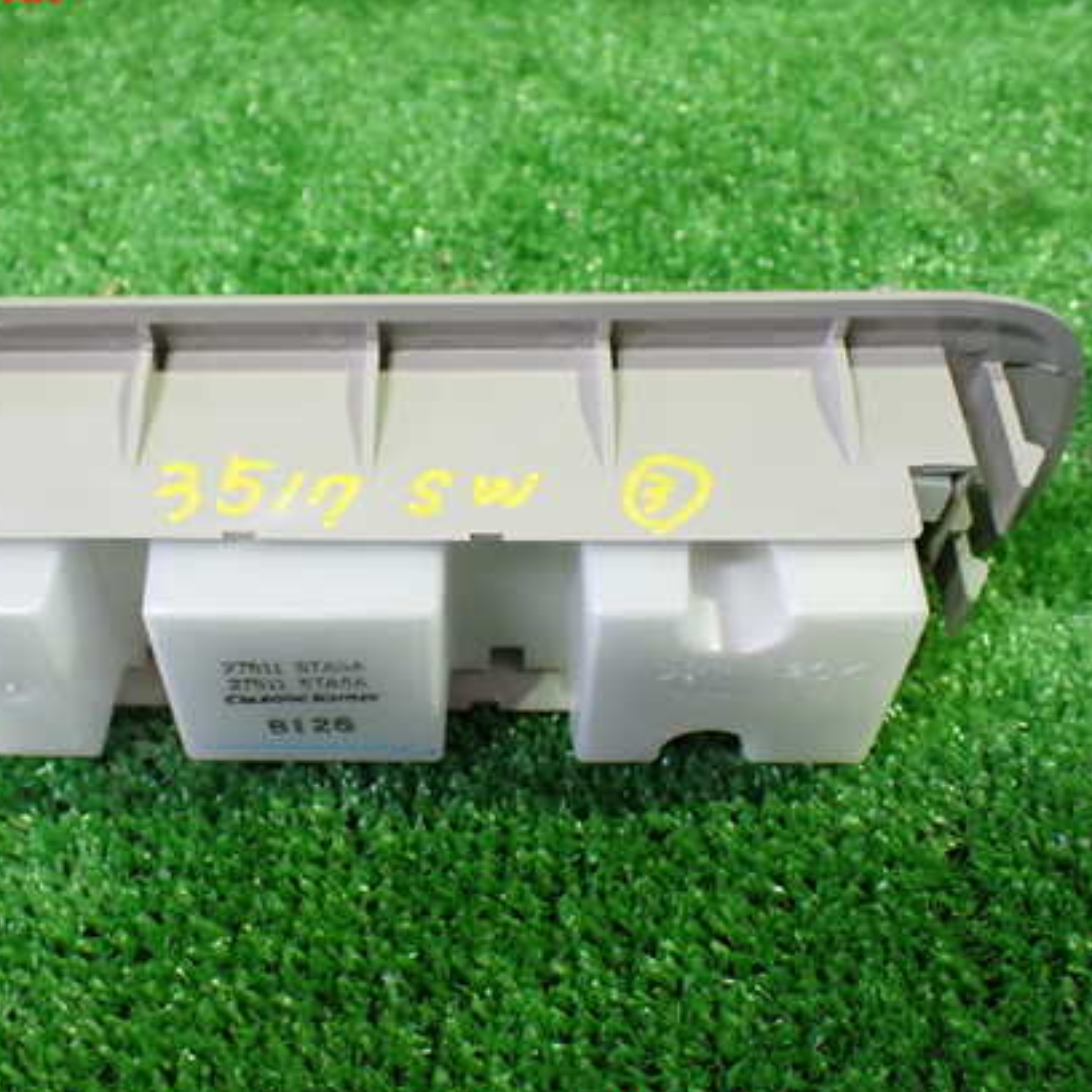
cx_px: 377
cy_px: 554
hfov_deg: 42.3
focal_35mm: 39
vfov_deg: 42.8
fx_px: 1392
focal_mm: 5.4
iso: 800
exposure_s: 1/60
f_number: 2.3
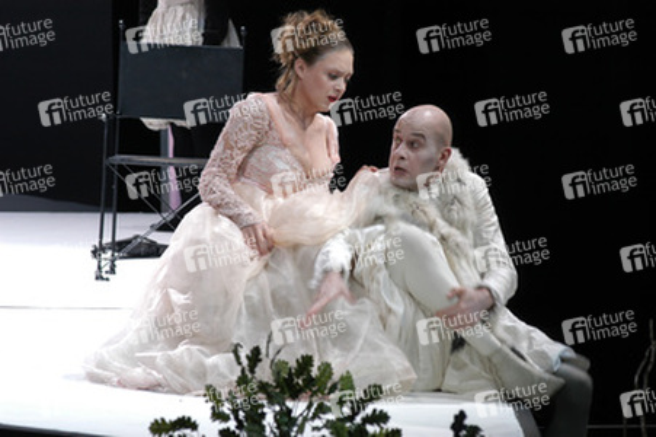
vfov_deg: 5.9
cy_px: 218
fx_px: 4233
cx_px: 328
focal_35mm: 232
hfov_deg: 8.9
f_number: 6.3
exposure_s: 1/60
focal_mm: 155
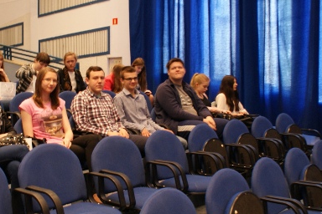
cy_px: 107
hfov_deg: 43.2
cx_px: 119
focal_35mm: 45
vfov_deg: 29.9
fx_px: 402
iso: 400
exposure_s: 1/5
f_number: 3.5
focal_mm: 18
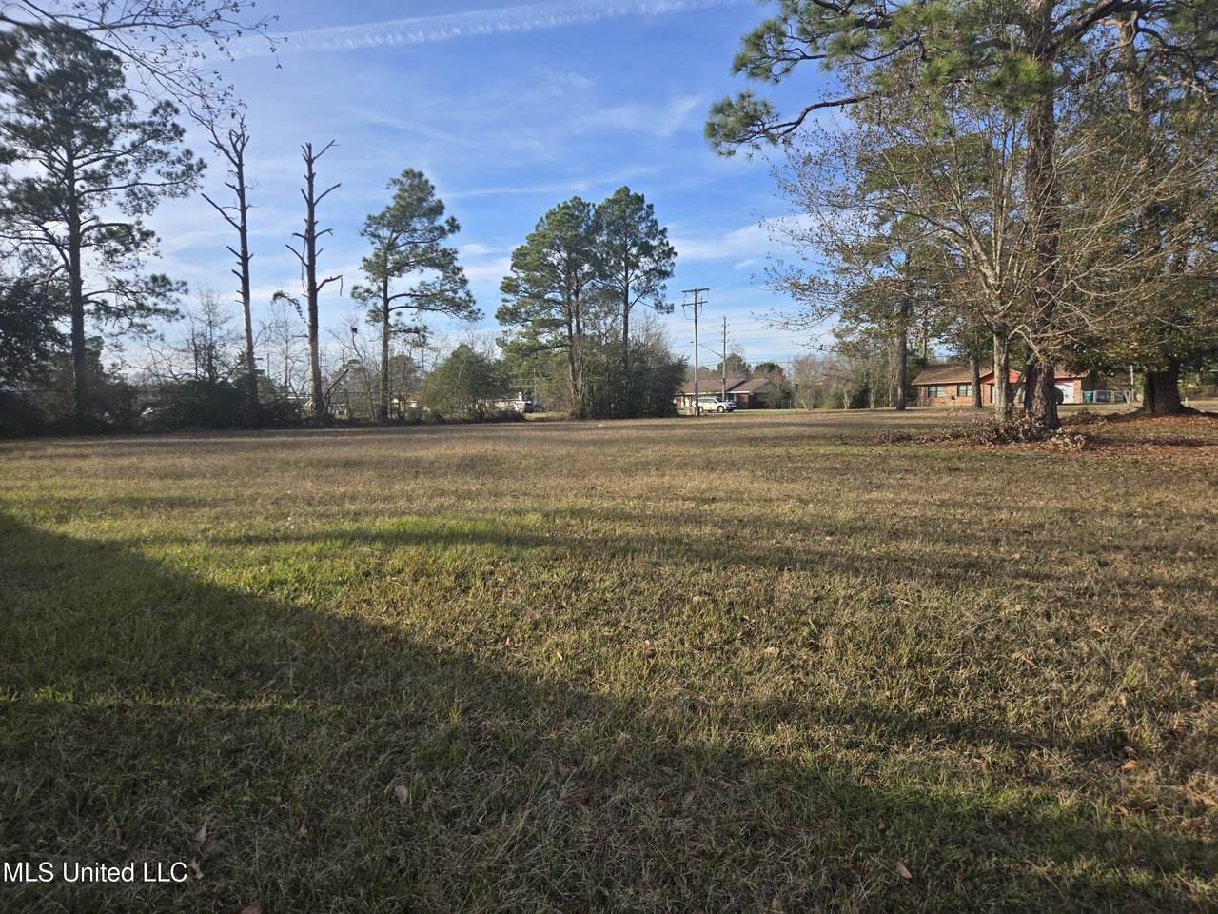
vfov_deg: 58.9
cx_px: 609
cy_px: 457
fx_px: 809
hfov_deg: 73.9
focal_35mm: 23
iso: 25
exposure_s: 1/885
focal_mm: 5.4
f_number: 1.8
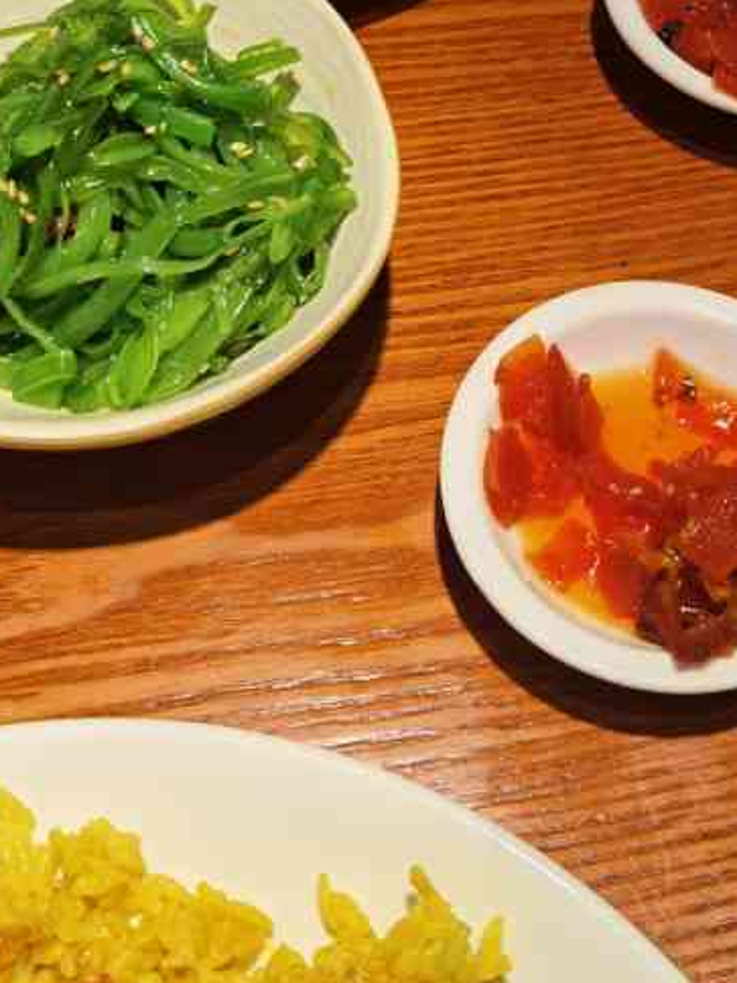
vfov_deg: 35.6
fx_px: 1476
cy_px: 196
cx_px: 495
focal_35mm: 52
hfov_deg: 27.8
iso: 160
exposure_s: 1/909
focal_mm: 6.67
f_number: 1.9
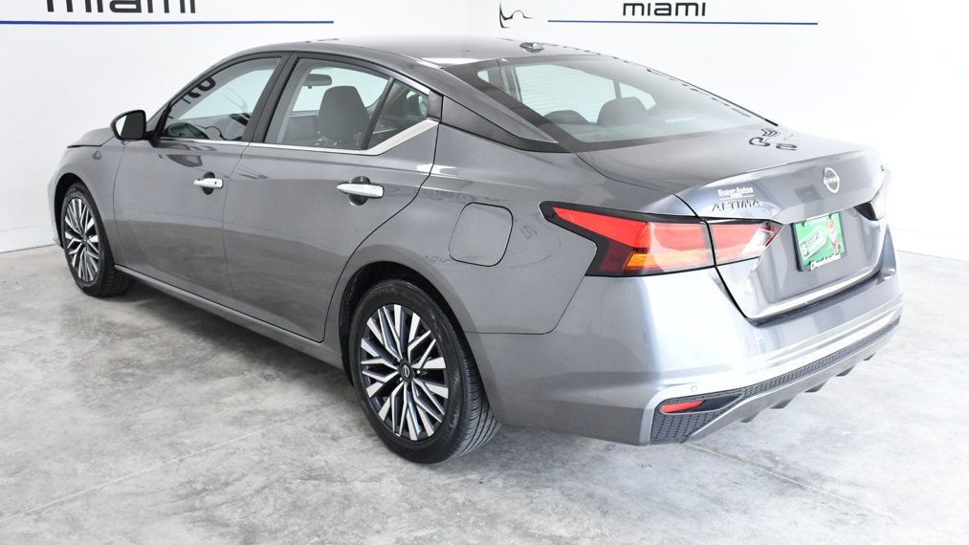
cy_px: 222
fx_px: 925
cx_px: 483
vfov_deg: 32.8
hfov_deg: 55.3
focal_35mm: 36
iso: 2500
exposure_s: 1/320
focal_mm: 23
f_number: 9
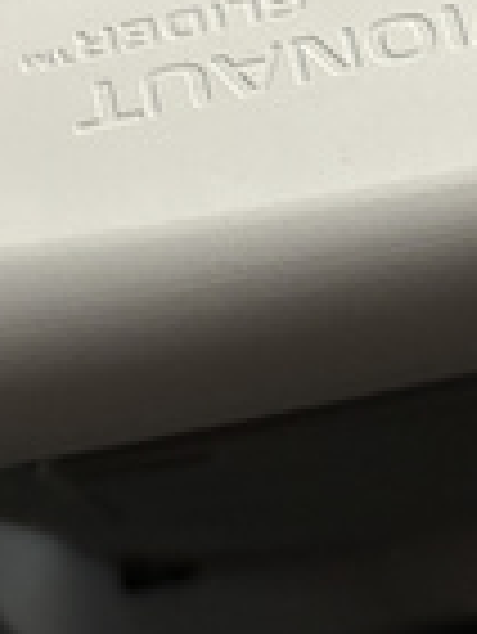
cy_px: 45
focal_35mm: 83
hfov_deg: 17.8
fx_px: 1523
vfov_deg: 22.9
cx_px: 324
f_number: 1.6
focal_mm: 5.96
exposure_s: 1/33
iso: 400
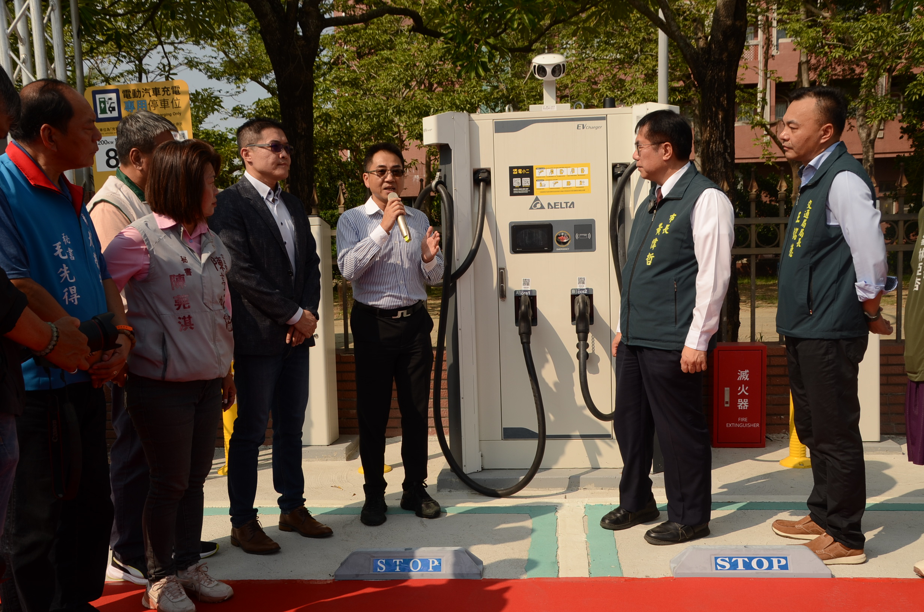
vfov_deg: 39.8
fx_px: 845
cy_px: 306
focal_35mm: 33
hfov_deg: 57.3
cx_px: 462
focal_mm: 22
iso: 100
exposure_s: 1/320
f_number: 9
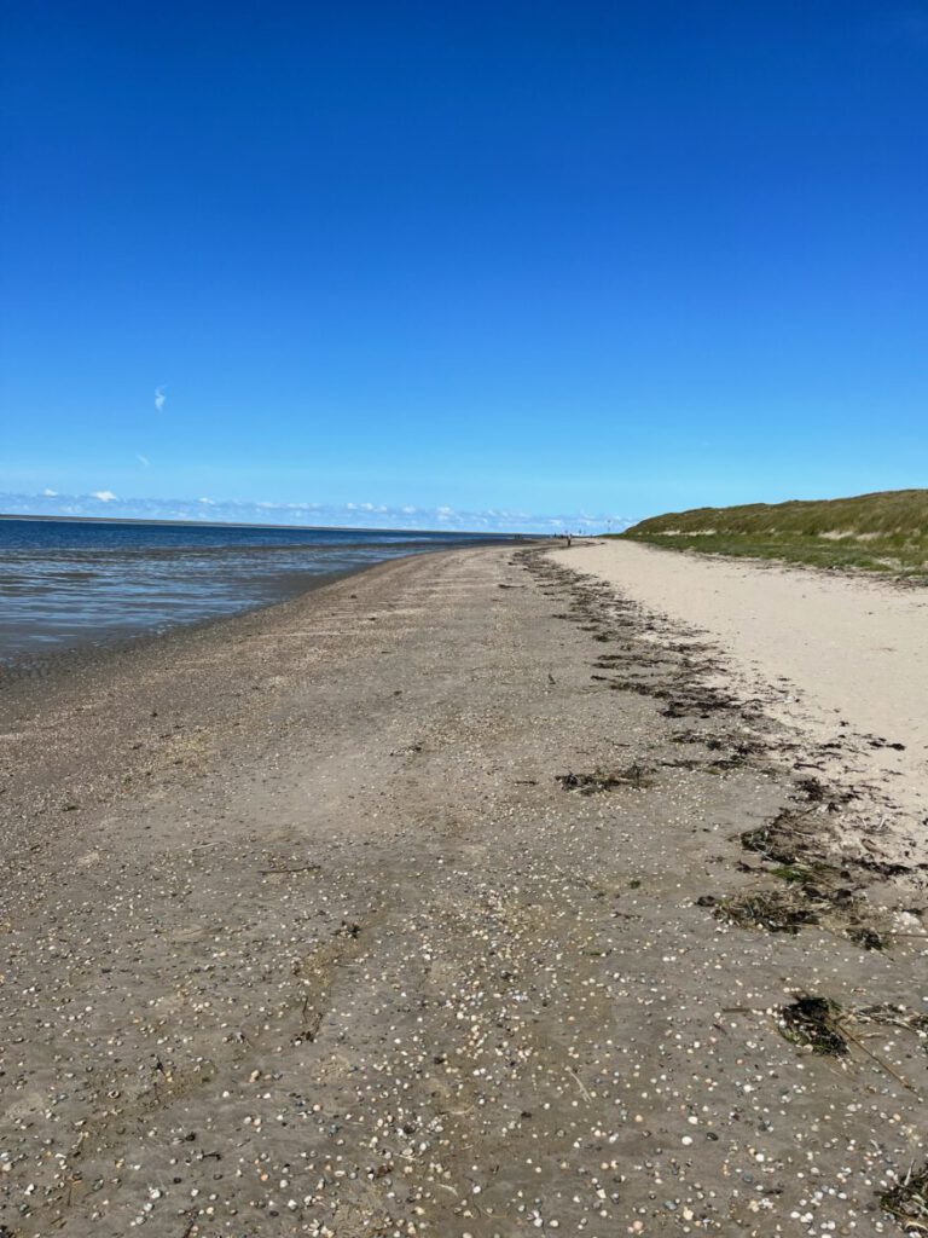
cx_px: 464
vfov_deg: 67.3
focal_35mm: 26
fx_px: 929
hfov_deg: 53.1
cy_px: 619
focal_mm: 5.1
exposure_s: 1/5319
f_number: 1.6
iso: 50
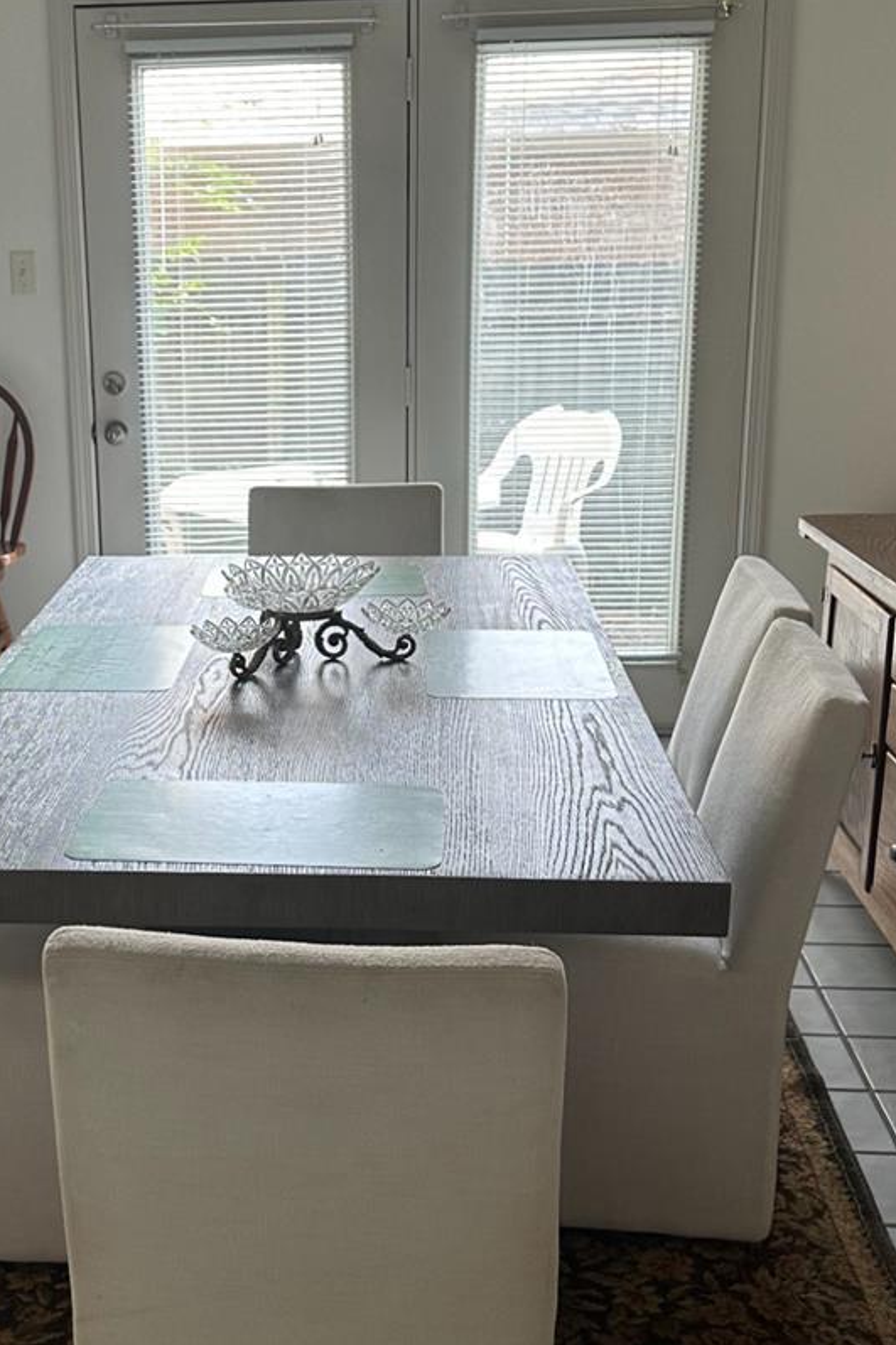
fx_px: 1755
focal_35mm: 47
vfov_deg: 41.9
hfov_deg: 28.3
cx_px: 257
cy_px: 656
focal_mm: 6.86
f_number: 1.78
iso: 160
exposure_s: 1/60
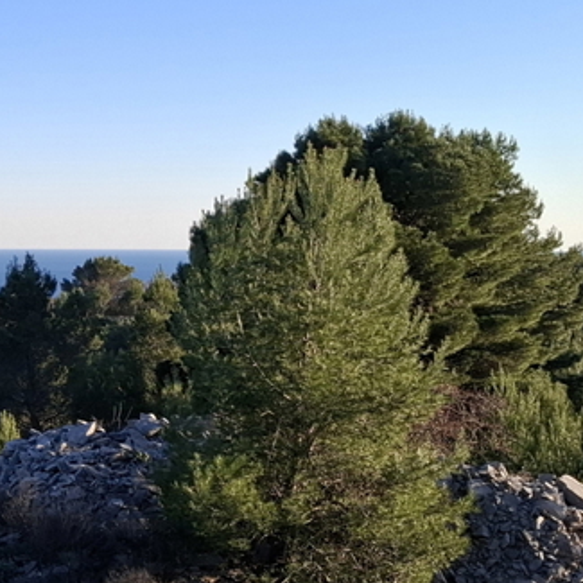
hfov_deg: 21.4
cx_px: -122
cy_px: 179
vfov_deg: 22.9
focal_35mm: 75
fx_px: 1429
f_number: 1.8
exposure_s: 1/1000
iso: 50
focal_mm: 5.54
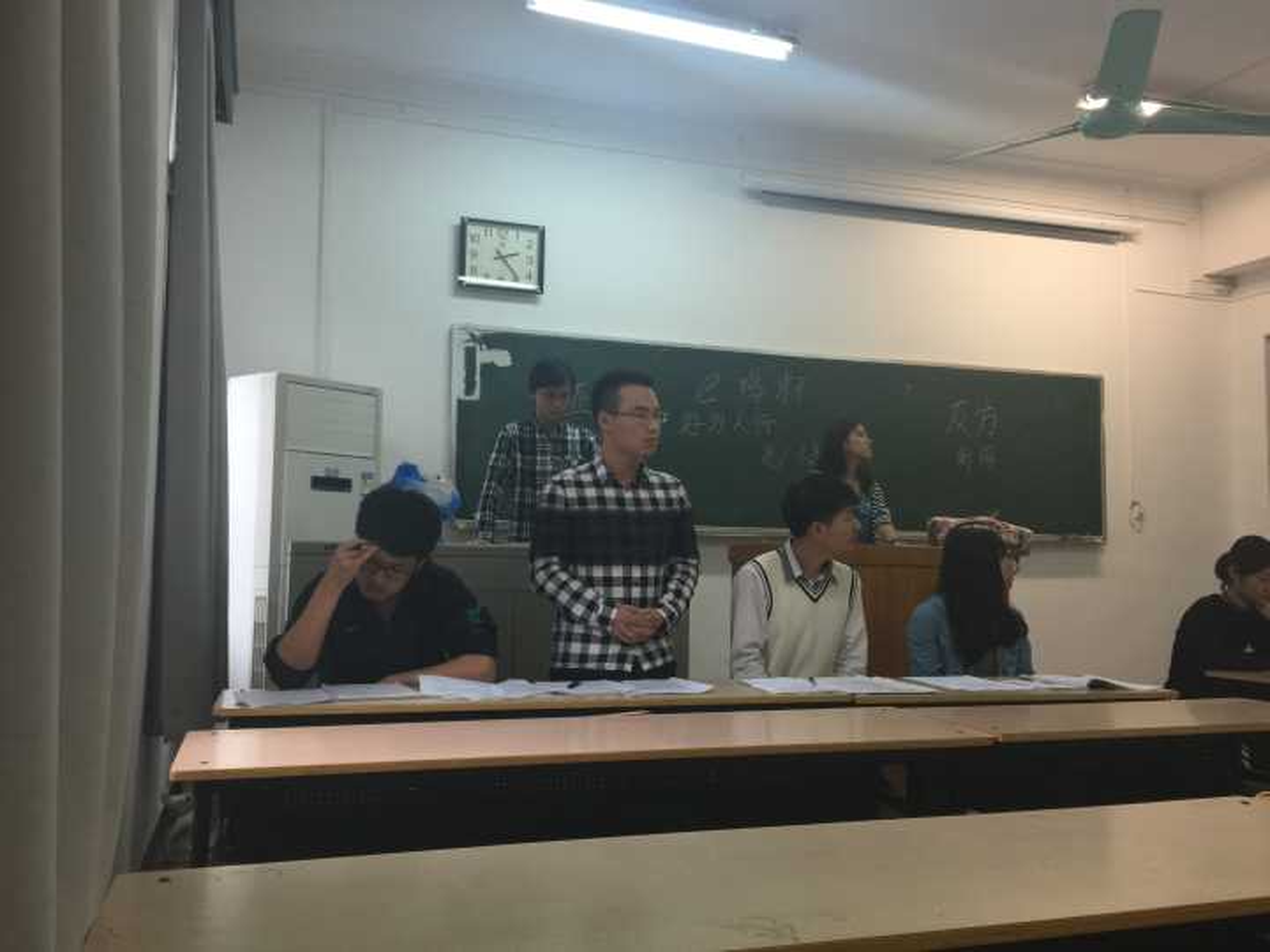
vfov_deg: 48.2
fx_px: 1064
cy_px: 476
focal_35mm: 29
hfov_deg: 61.7
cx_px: 635
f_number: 2.2
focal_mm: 4.15
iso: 50
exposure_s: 1/33
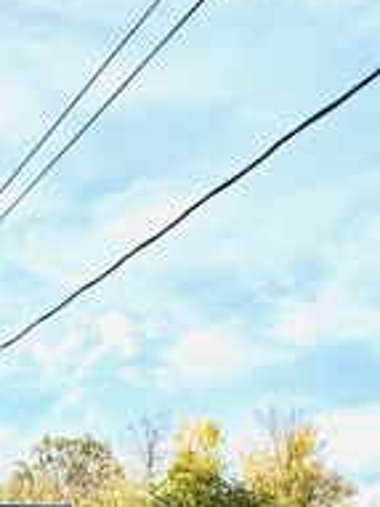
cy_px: 636
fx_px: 718
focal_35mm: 49
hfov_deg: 27.6
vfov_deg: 31.4
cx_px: -19
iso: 50
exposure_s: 1/3460
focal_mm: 2.22
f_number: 2.2
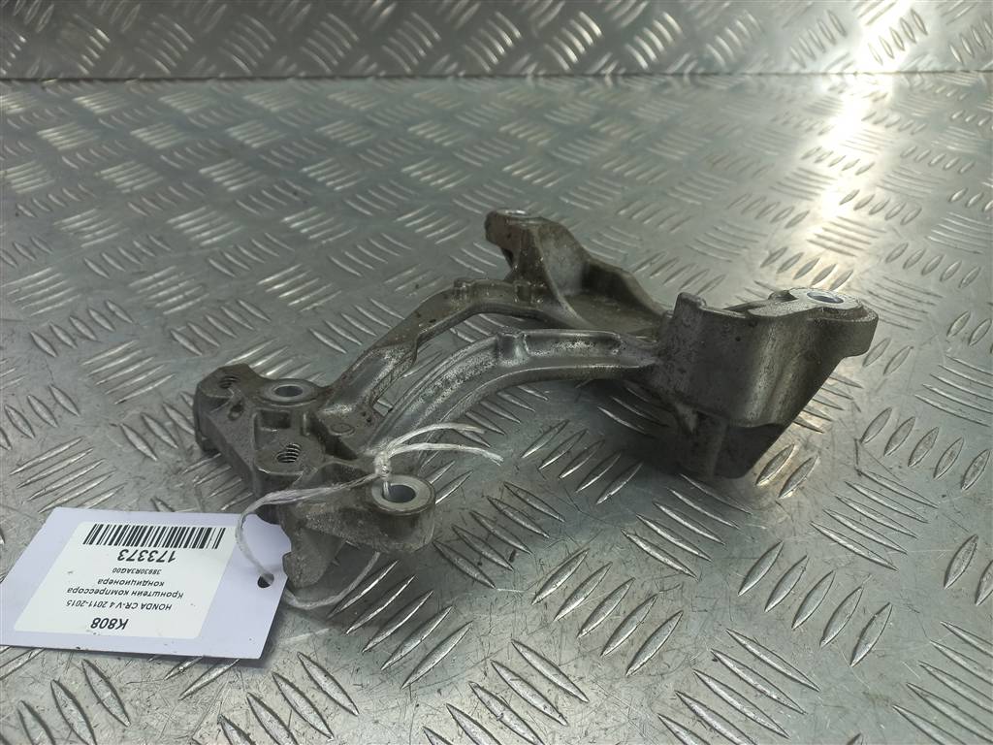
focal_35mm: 25
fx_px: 717
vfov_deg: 54.9
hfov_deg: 69.4
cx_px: 496
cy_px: 372
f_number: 1.8
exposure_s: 1/50
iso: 50
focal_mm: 4.6
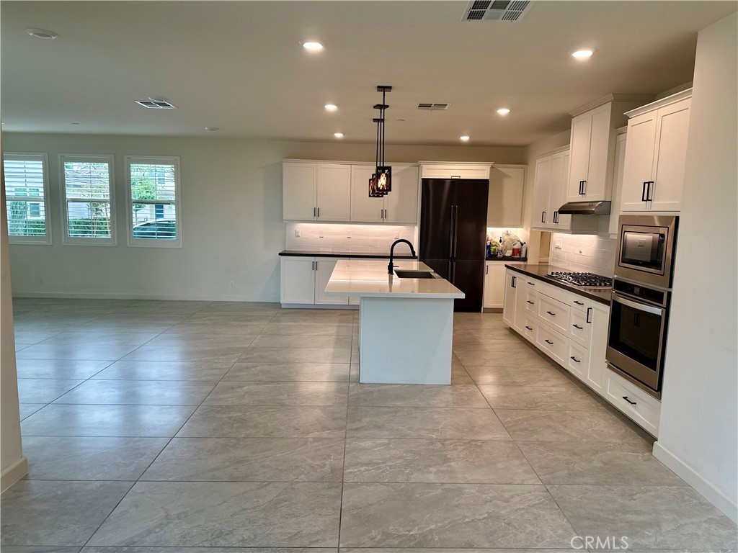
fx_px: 512
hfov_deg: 71.6
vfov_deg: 56.8
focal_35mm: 24
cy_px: 276
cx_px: 369
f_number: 1.78
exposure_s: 1/120
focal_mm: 6.86
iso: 100
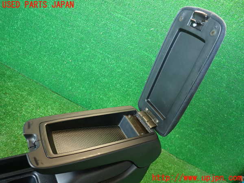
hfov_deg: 69.4
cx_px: 122
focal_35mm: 25
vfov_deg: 54.9
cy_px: 92
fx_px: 176
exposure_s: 1/30
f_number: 2
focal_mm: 4.5
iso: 200
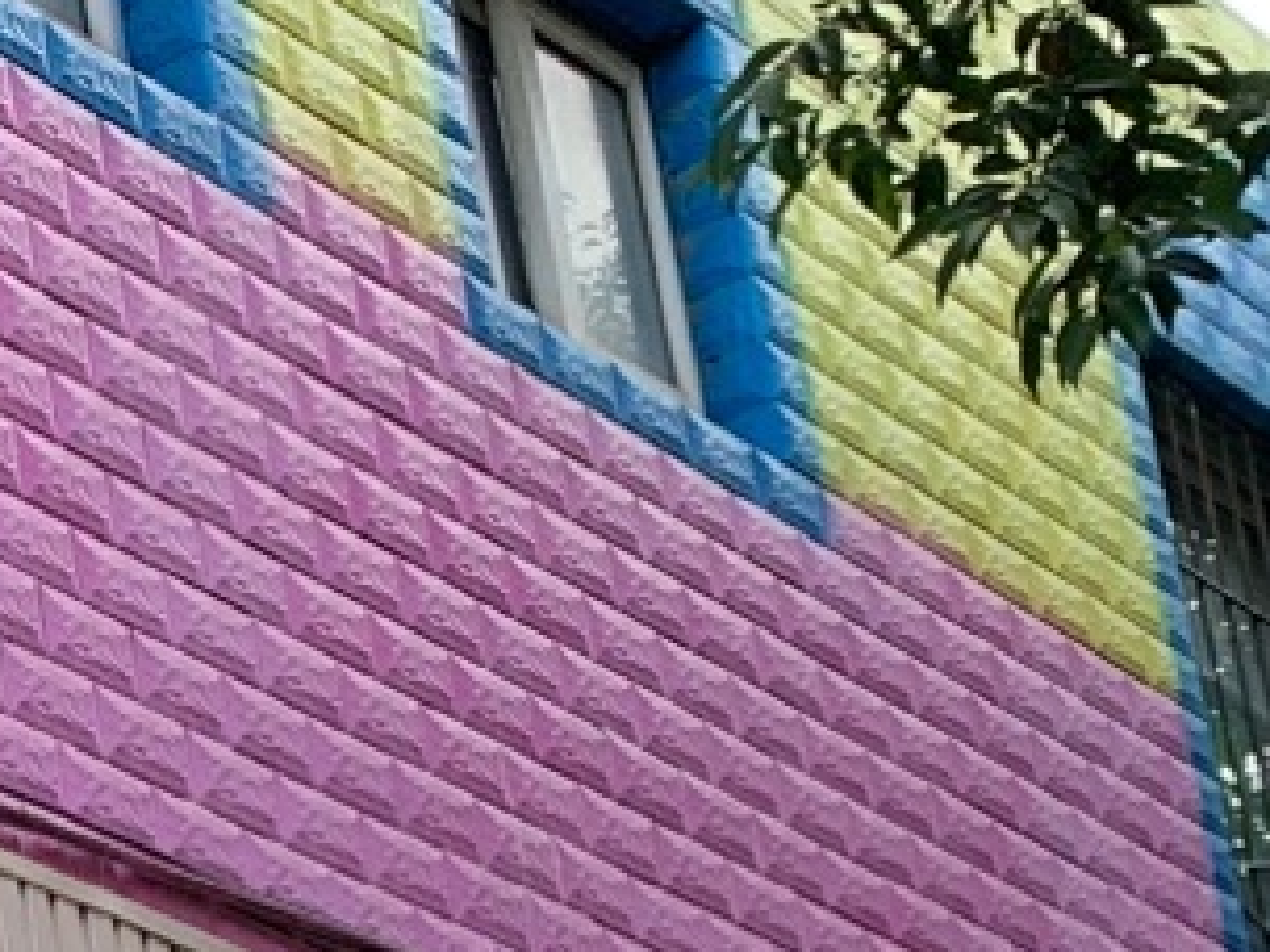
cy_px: 2188
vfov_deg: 8.1
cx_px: -1015
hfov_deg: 10.8
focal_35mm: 171
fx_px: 6274
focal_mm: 4.25
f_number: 1.8
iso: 25
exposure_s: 1/161
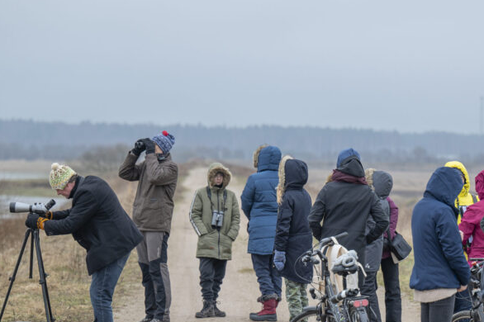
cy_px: 226
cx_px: 296
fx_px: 2701
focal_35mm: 201
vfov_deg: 6.8
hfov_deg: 10.2
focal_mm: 115
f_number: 3.2
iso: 400
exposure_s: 1/500
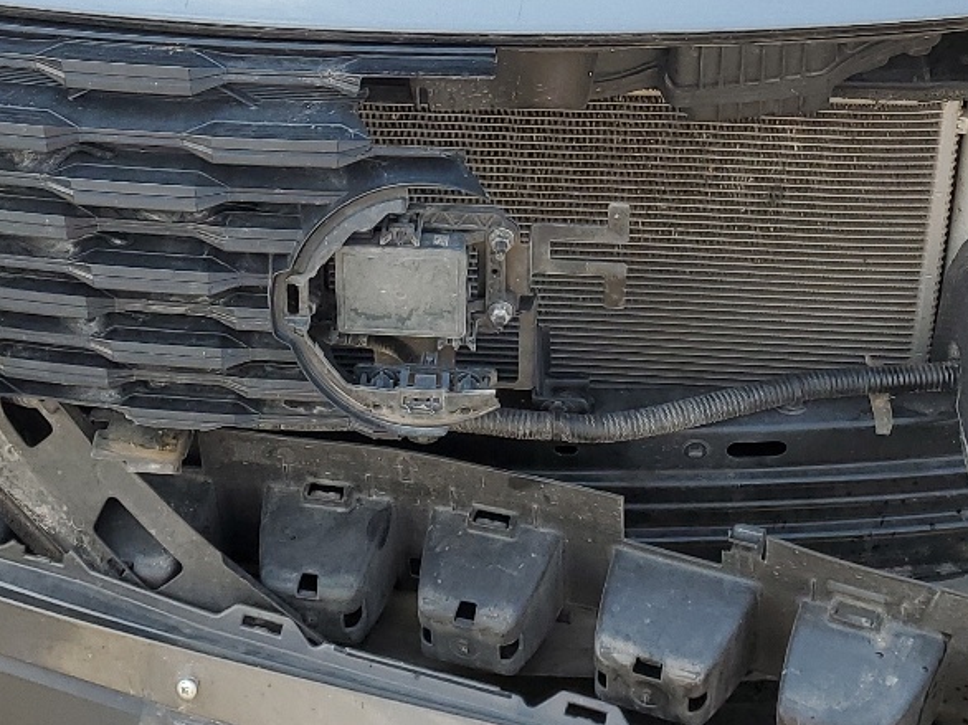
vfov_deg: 20.1
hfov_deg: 27.4
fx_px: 1985
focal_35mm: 71
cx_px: 515
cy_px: 2
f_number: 1.5
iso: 50
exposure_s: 1/833
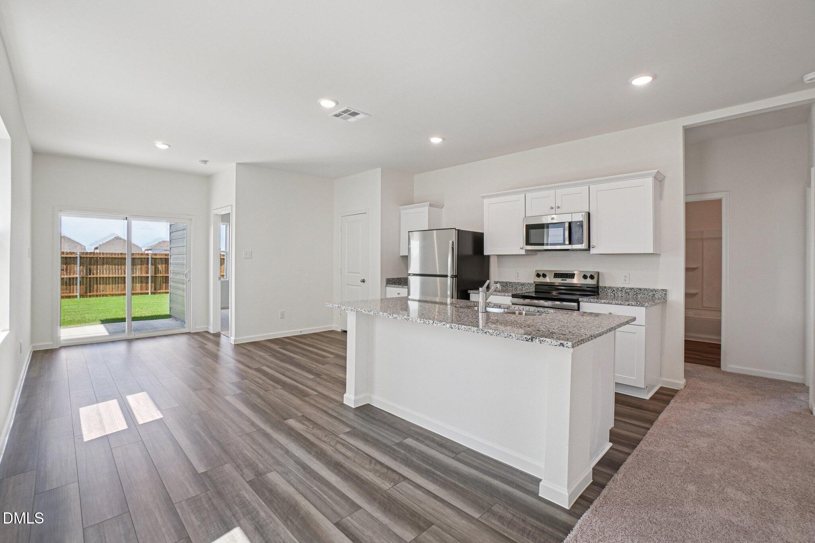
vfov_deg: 77.3
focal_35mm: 15
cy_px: 272
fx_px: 340
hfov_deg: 100.4
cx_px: 408
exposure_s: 1/50
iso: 400
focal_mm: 10
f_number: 8
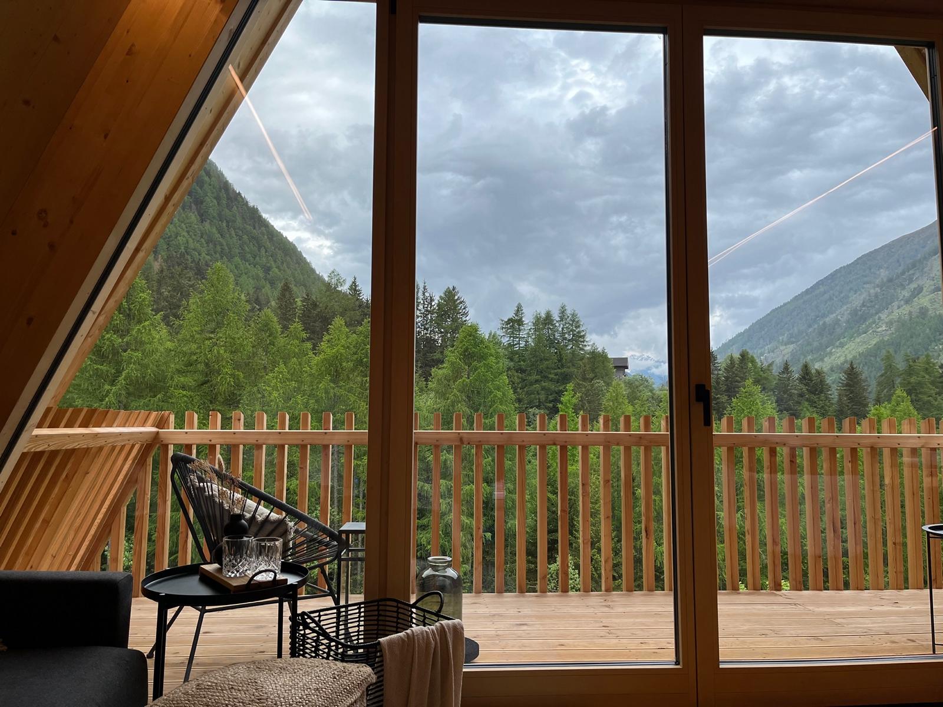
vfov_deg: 53.1
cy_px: 354
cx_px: 472
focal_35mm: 26
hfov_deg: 67.3
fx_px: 708
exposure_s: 1/1075
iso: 50
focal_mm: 5.1
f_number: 1.6
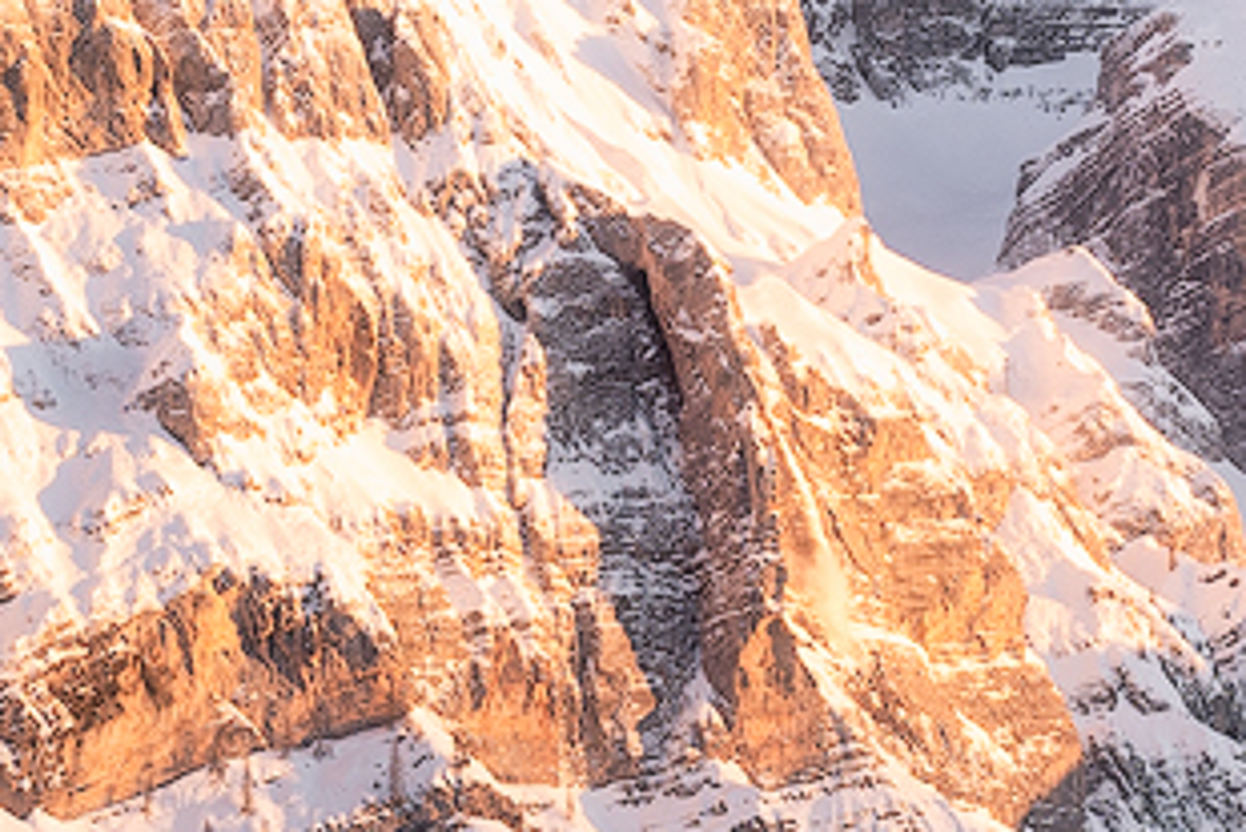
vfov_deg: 4.7
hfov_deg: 7.1
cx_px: 1242
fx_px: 10041
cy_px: 587
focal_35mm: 290
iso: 50
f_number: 10
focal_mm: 40
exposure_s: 1/5
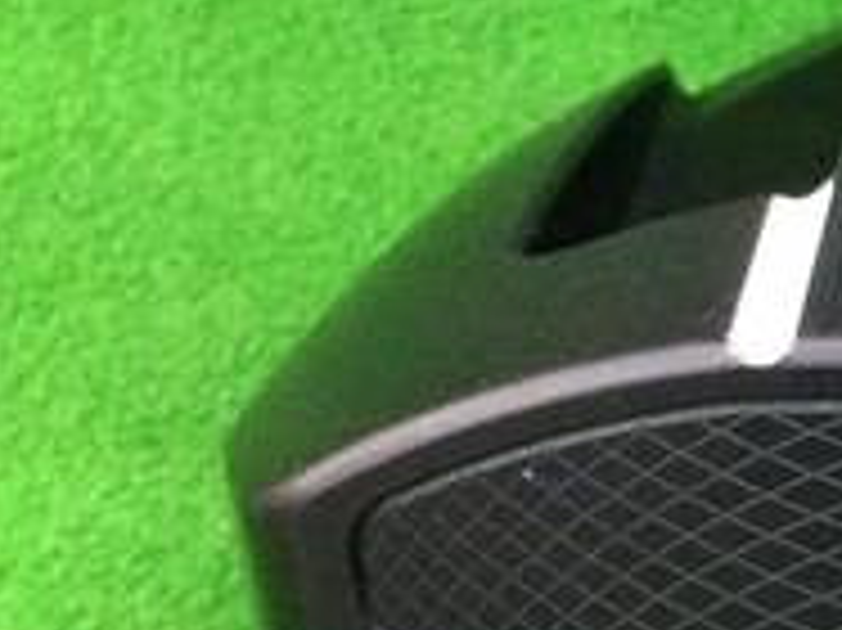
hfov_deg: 16.9
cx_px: 1243
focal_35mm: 106
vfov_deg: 13.9
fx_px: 2577
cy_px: 482
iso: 200
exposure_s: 1/20
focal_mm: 3.3
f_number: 2.4
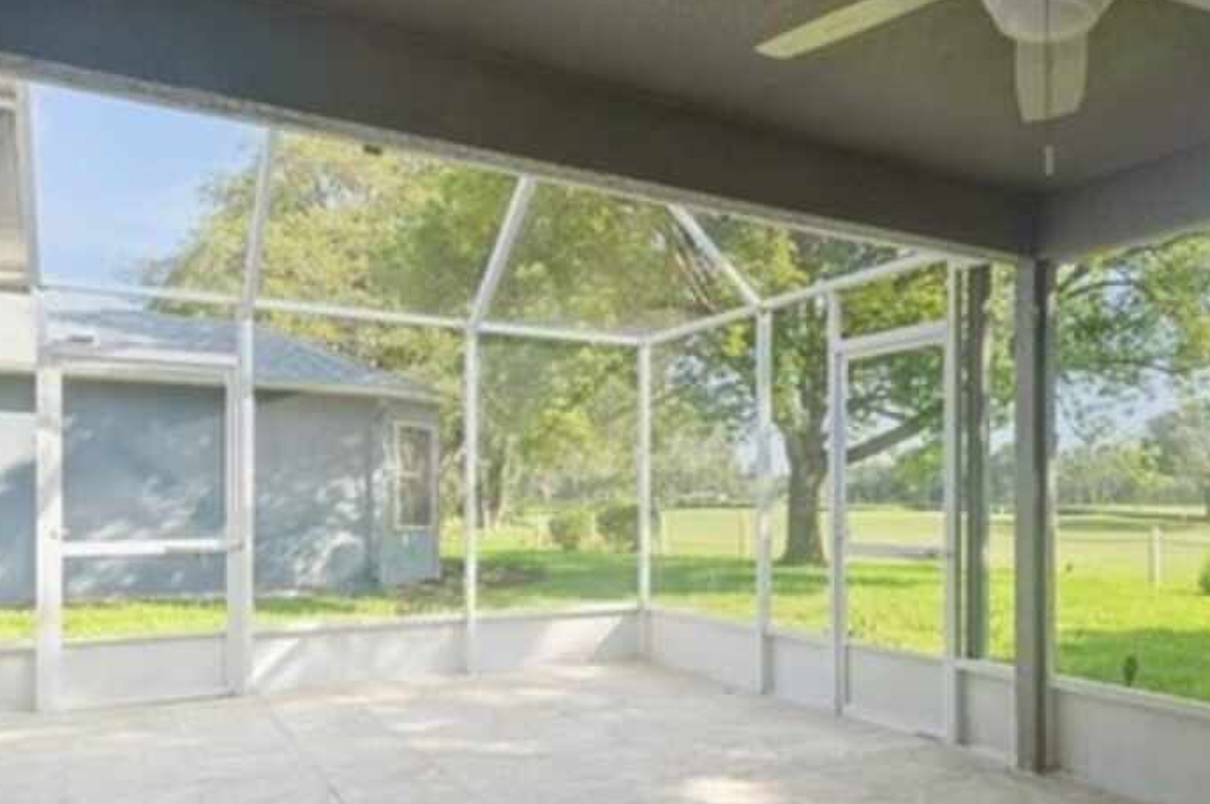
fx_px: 940
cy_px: 430
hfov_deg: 64.3
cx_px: 778
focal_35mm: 28
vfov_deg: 46.3
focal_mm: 10
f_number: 8
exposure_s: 1/100
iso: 200
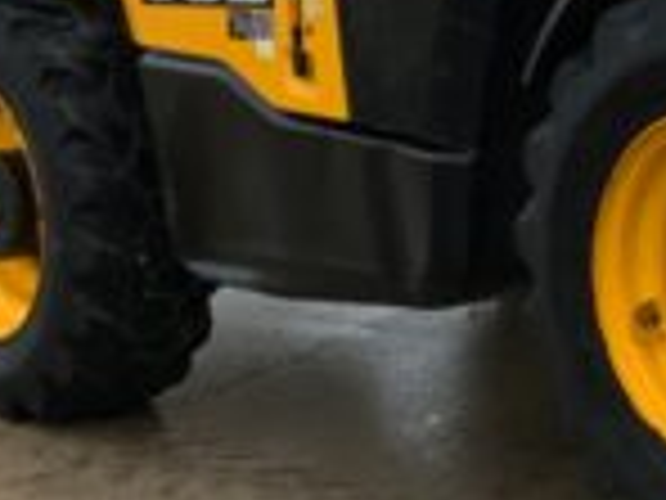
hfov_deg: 14.9
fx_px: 2405
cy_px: 221
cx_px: 936
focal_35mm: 125
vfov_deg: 11.9
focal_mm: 3
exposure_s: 1/103
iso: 64
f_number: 1.8
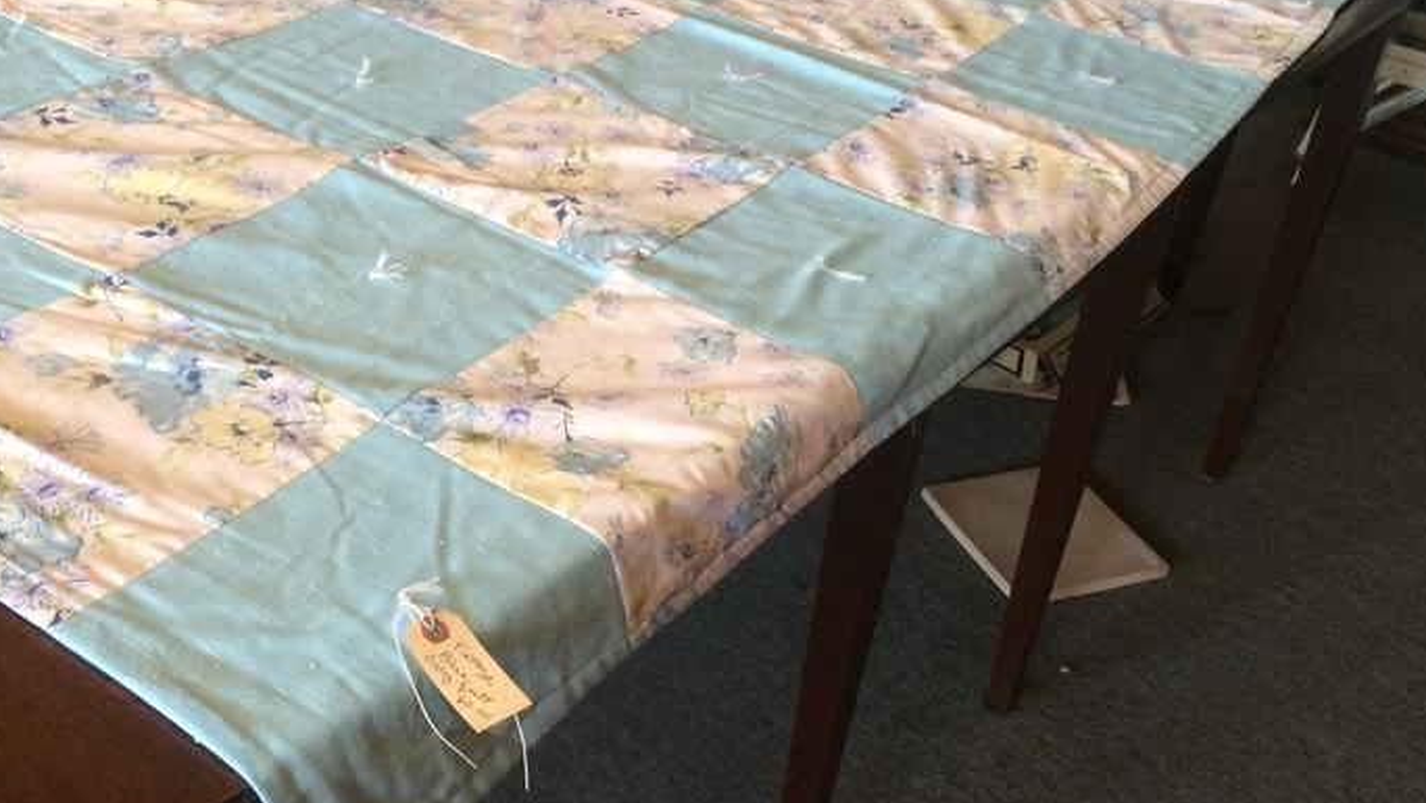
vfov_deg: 27.7
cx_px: 561
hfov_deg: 47.0
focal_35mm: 43
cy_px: 324
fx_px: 1626
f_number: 2.2
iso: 80
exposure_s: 1/30
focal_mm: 4.12
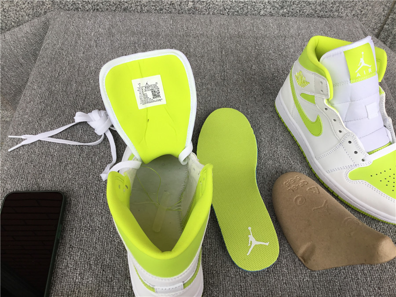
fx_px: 355
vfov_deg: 45.4
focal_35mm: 31
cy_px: 148
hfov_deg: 58.4
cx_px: 198
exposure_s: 1/110
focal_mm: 3.3
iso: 25
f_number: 2.4
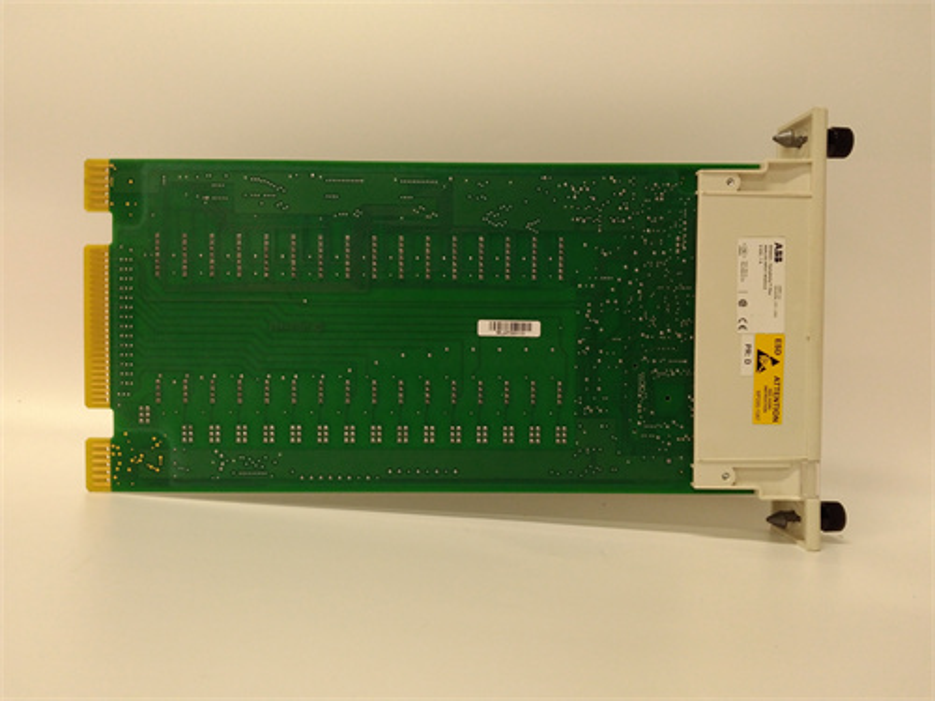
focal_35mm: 27
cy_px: 350
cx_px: 468
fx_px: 729
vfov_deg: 51.4
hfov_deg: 65.3
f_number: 2
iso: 231
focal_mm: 3.79
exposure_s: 1/33
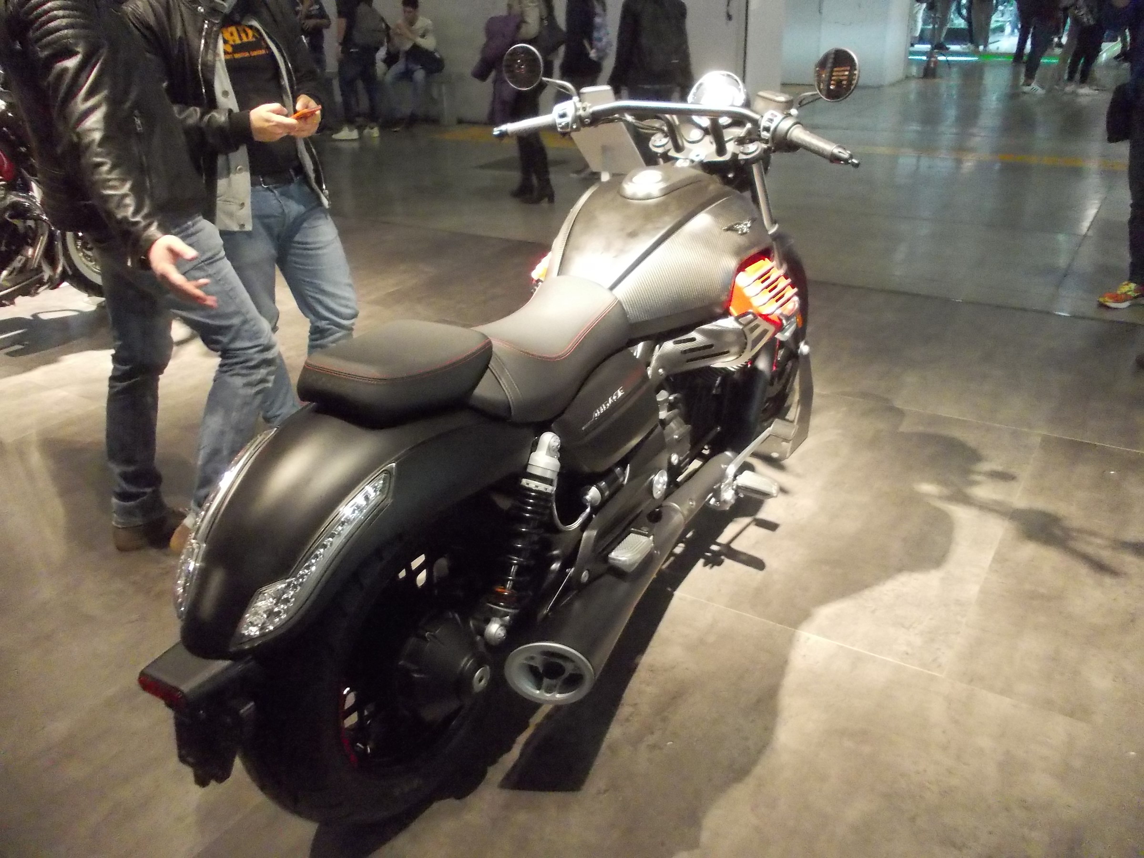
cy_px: 429
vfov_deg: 49.7
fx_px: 925
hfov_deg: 63.4
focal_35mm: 28
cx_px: 572
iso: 640
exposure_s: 1/60
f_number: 2.7
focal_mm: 4
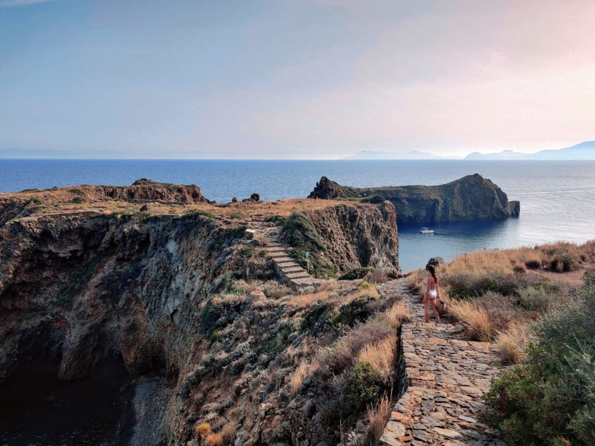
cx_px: 298
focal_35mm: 27
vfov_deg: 51.4
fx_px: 464
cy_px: 223
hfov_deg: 65.3
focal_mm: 4.75
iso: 125
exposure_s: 1/724
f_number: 1.65
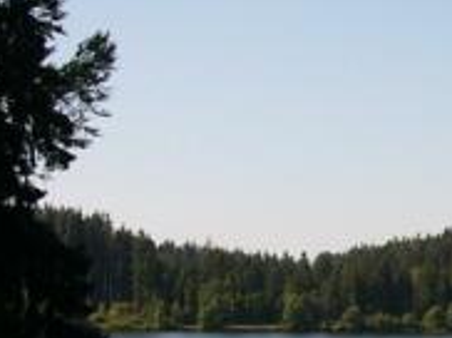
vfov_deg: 13.0
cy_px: 303
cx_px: 635
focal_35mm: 113
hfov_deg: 16.2
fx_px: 1474
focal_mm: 5.8
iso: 50
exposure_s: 1/125
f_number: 8
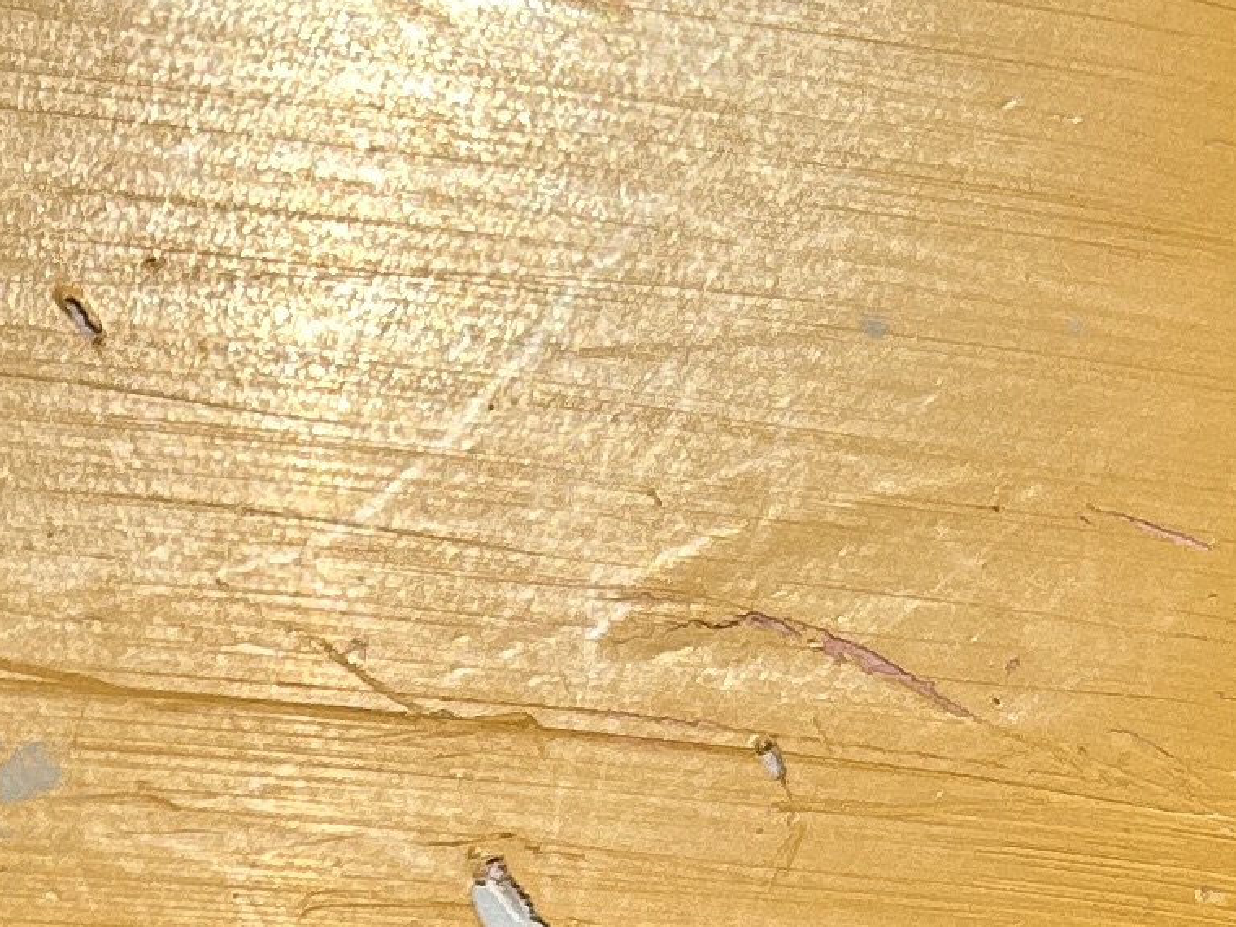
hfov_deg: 13.8
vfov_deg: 10.2
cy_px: 1618
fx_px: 4927
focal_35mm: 138
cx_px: -302
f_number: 1.5
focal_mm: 5.7
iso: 50
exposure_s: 1/5587
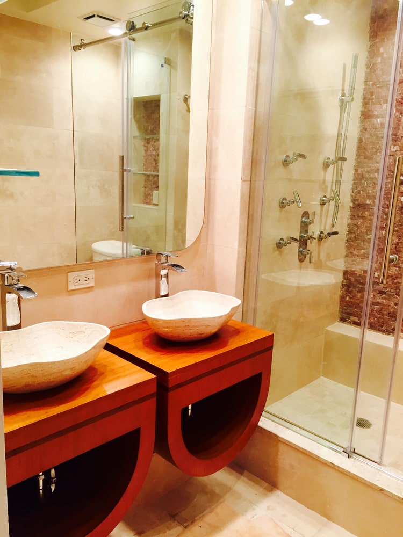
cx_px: 202
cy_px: 268
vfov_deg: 61.7
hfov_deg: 48.2
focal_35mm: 29
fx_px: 450
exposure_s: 1/30
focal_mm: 4.15
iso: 64
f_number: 2.2
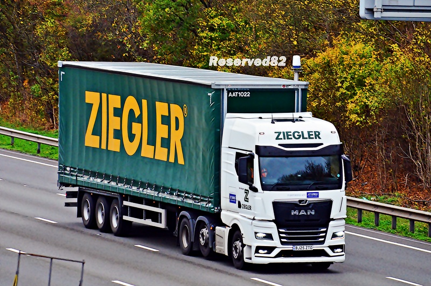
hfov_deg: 8.1
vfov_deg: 5.4
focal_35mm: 255
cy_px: 143
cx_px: 216
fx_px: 3047
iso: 2000
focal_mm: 170
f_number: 6.3
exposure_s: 1/500
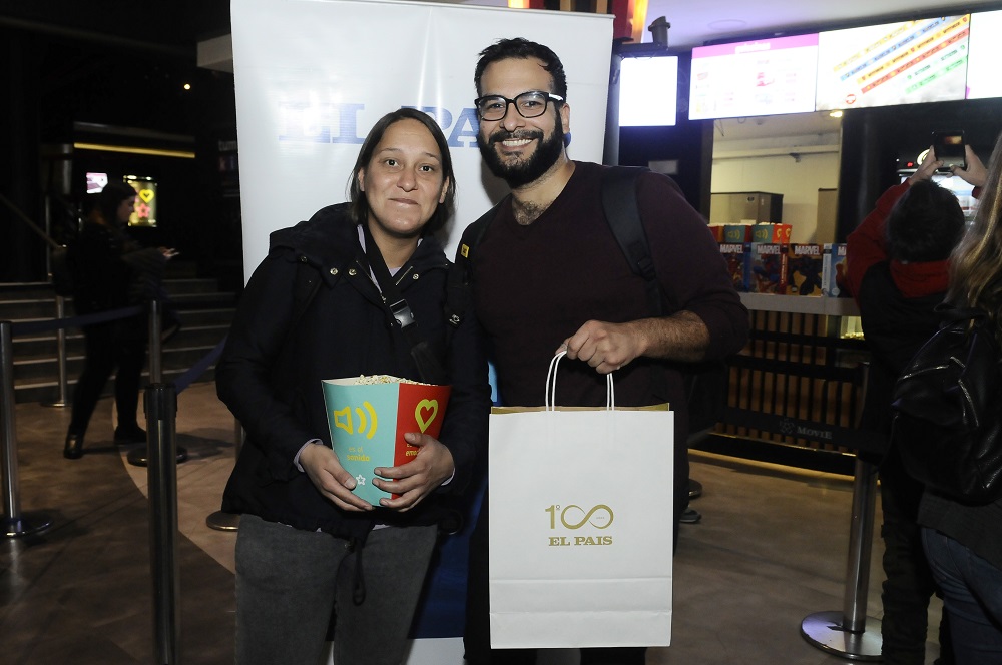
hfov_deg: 62.0
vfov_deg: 43.5
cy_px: 332
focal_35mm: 30
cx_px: 501
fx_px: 834
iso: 1250
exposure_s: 1/30
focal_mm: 20
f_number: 5
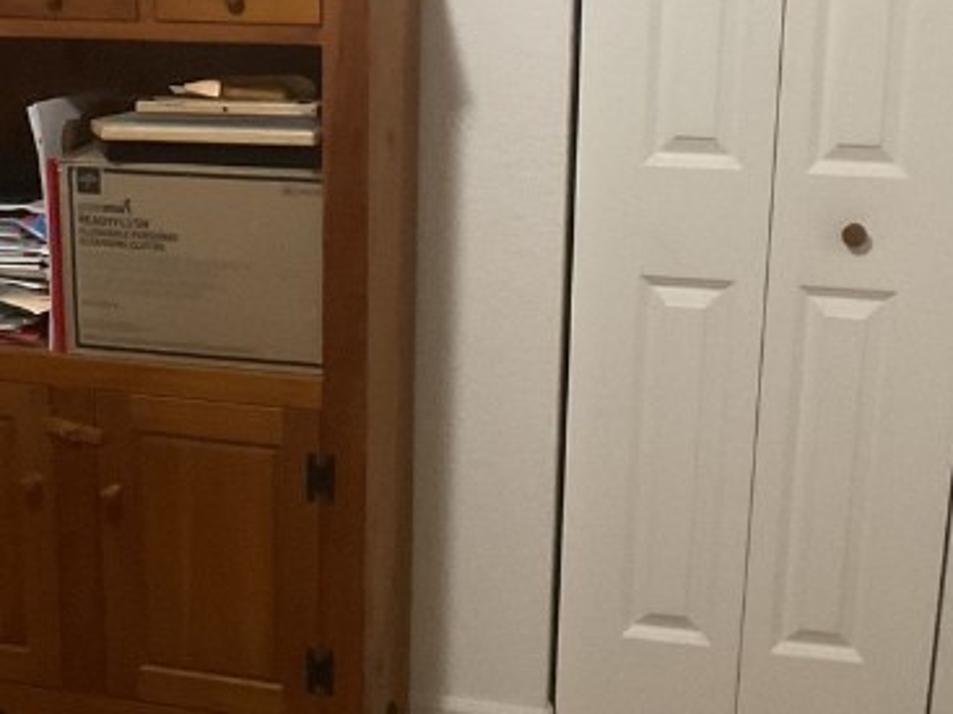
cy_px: 257
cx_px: 415
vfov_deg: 18.2
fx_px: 2229
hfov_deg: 24.1
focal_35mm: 81
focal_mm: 3
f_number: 1.8
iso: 320
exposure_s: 1/30
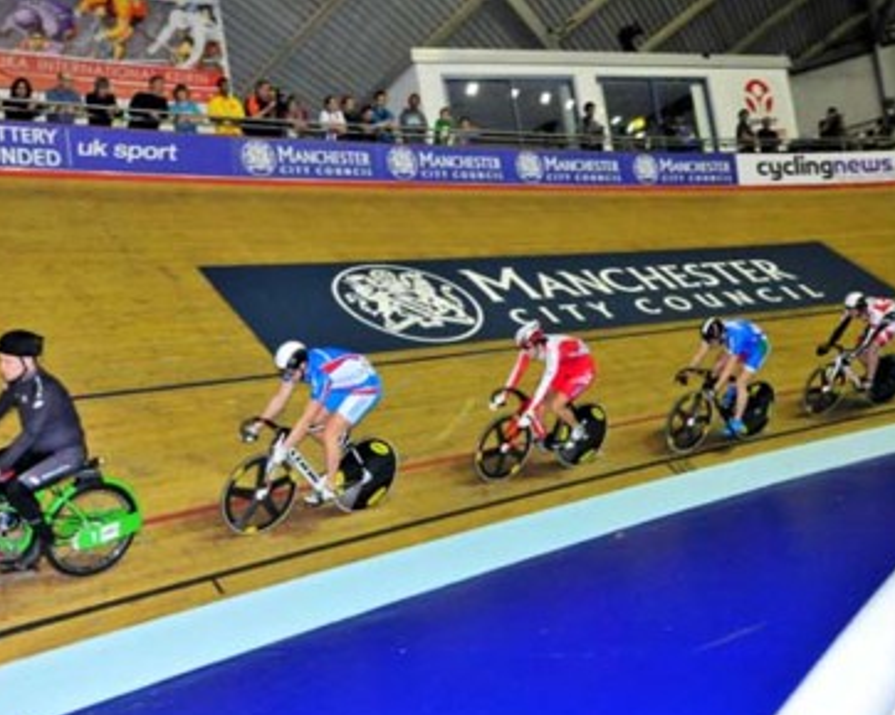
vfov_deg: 42.2
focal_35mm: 35
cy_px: 367
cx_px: 373
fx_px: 926
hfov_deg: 51.3
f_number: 5.6
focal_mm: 20
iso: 1600
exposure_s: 1/250
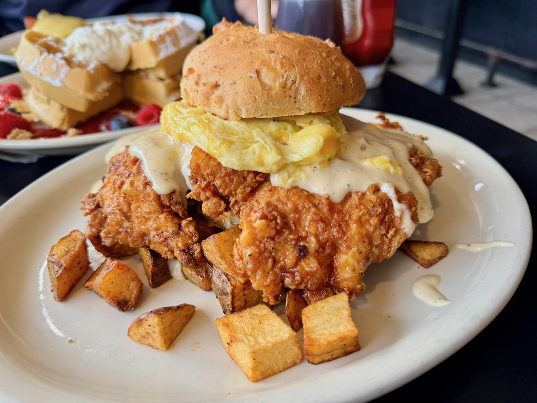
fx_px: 372
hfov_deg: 71.6
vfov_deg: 56.8
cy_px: 202
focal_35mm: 24
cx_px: 268
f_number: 1.78
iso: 125
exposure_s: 1/120
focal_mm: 6.76
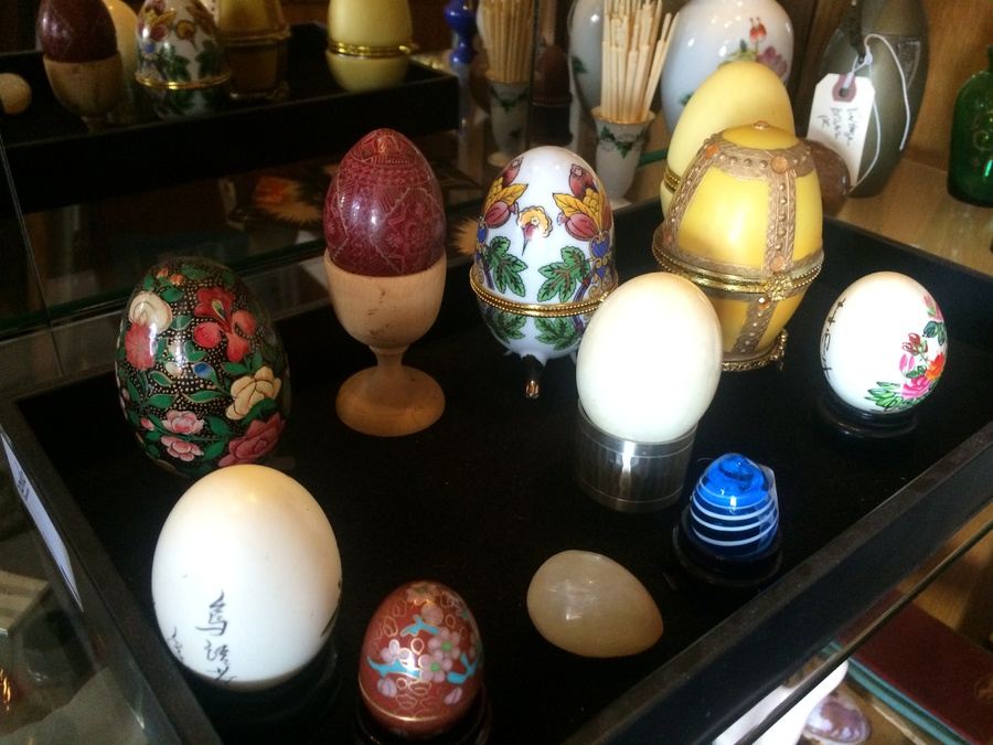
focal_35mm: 30
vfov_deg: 46.8
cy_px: 372
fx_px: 861
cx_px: 496
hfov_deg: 60.0
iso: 320
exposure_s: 1/30
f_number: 2.2
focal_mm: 4.12
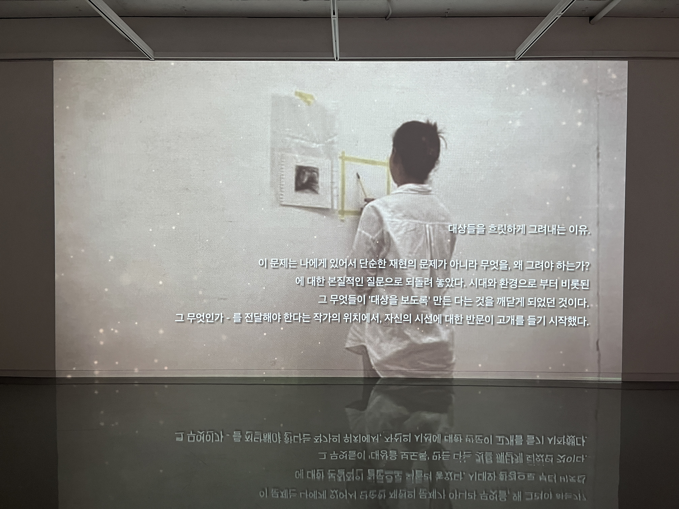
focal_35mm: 26
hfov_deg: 67.3
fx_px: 510
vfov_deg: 53.1
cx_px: 340
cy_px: 254
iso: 160
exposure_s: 1/60
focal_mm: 5.1
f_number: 1.6
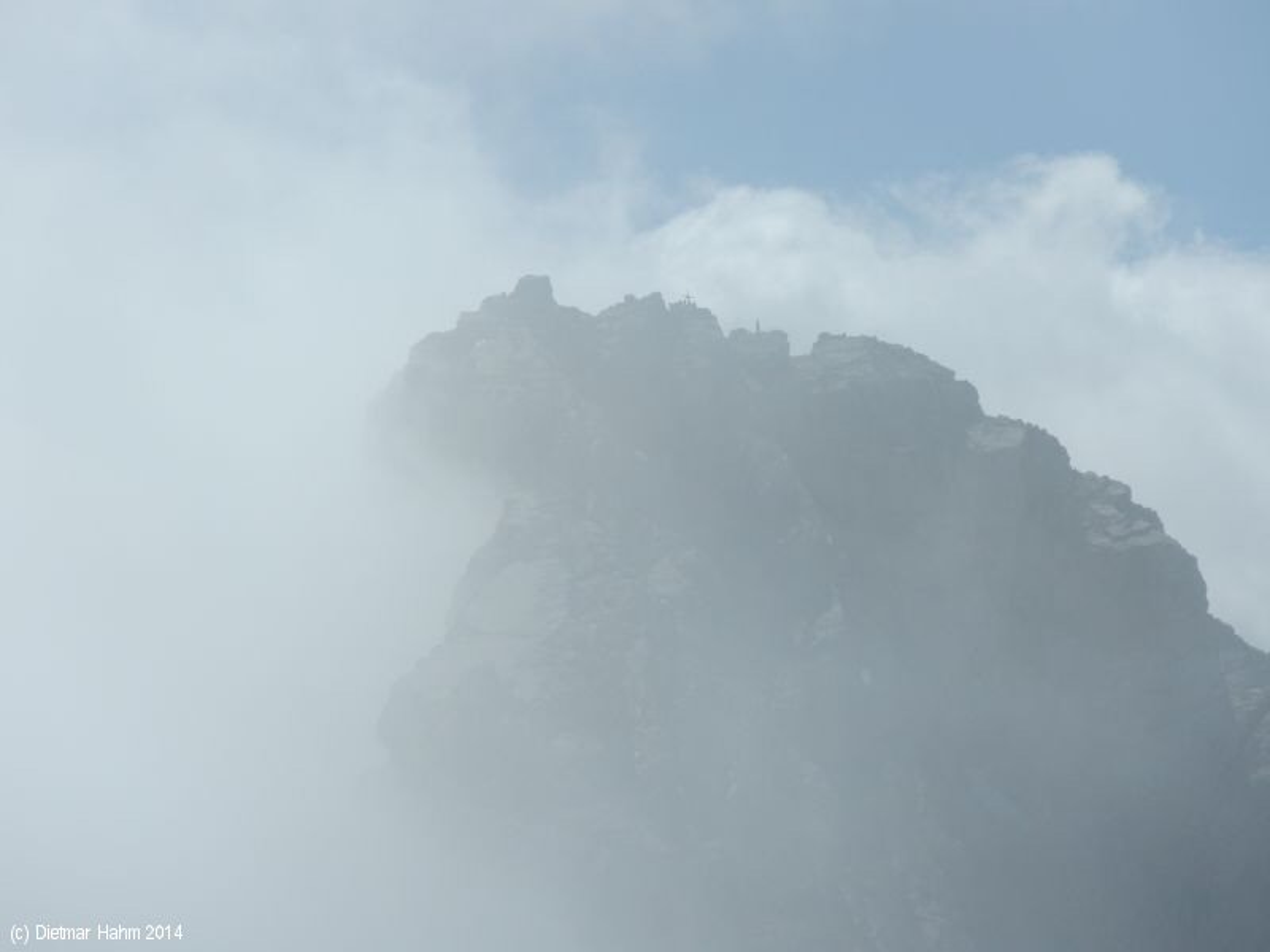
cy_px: 476
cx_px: 635
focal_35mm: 128
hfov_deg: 15.4
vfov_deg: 11.6
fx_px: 4696
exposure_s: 1/640
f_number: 9.5
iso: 125
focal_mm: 22.9
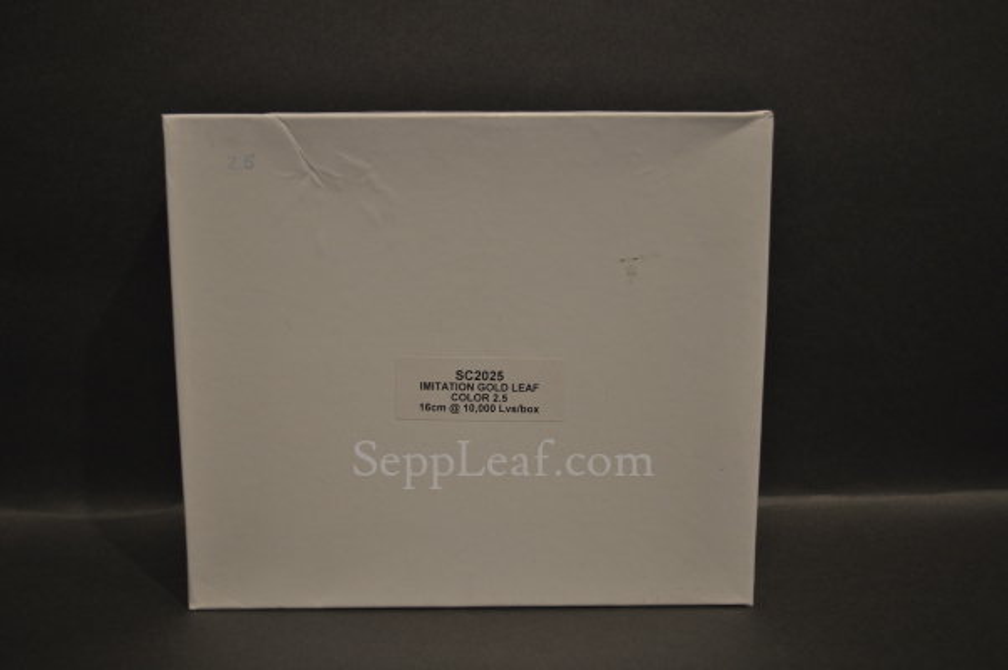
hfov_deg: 46.4
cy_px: 335
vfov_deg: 31.8
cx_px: 504
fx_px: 1175
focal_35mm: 42
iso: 200
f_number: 4.5
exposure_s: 1/160
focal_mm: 28
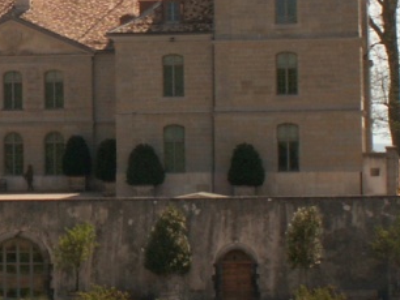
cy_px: 55
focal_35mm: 194
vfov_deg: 7.7
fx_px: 2243
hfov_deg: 10.1
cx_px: -25
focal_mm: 9.67
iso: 50
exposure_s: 1/160
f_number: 8
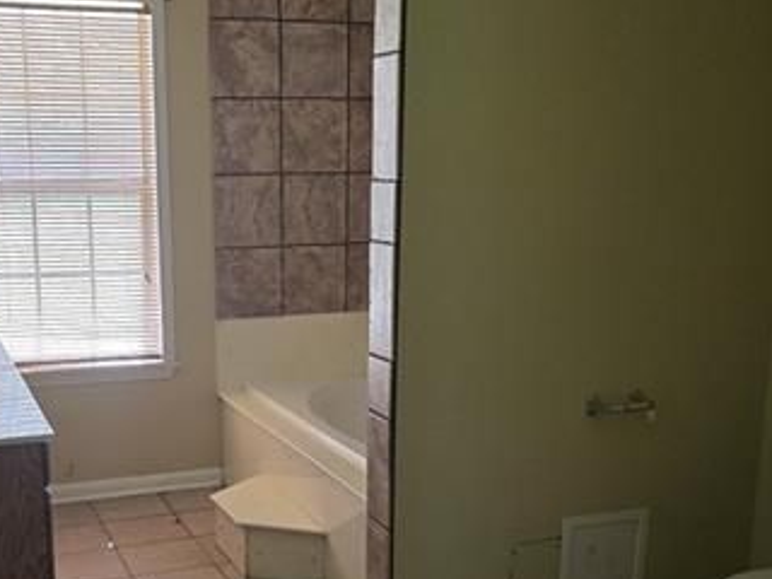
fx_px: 1026
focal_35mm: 46
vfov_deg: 31.3
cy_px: 381
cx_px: 273
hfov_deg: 40.8
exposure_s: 1/120
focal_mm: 6.3
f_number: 1.7
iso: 800
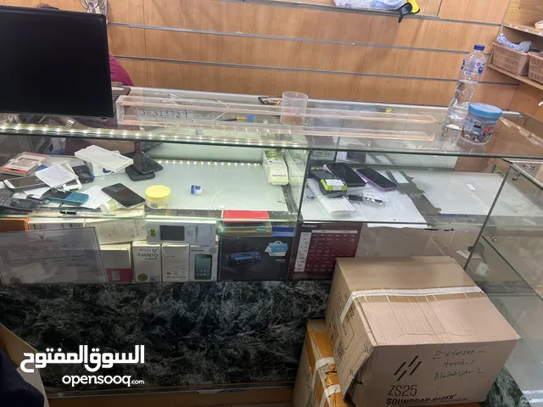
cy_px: 204
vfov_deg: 53.1
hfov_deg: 67.3
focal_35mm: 26
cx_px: 272
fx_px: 408
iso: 100
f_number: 1.5
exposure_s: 1/100
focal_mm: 5.7
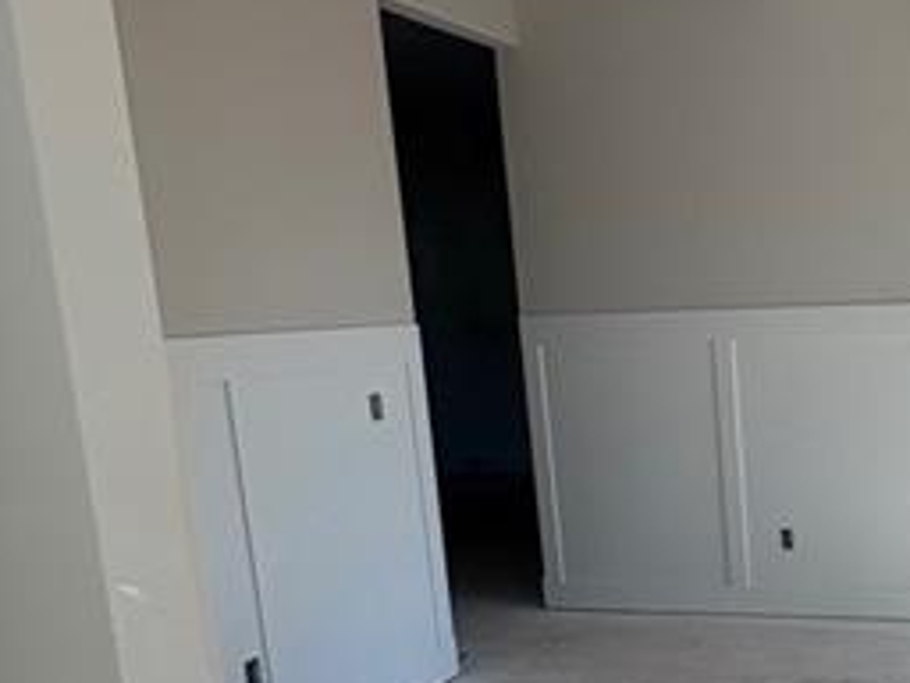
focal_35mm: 42
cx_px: 906
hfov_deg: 39.6
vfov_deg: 33.9
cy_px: 477
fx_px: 1104
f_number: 2.2
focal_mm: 2.22
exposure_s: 1/293
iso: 64
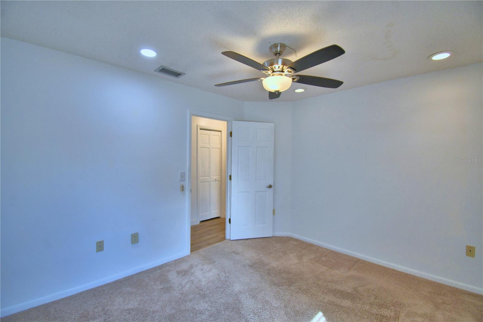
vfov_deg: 77.3
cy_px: 161
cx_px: 242
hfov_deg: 100.4
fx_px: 201
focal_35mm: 15
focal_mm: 10
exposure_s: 1/125
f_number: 4.5
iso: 360
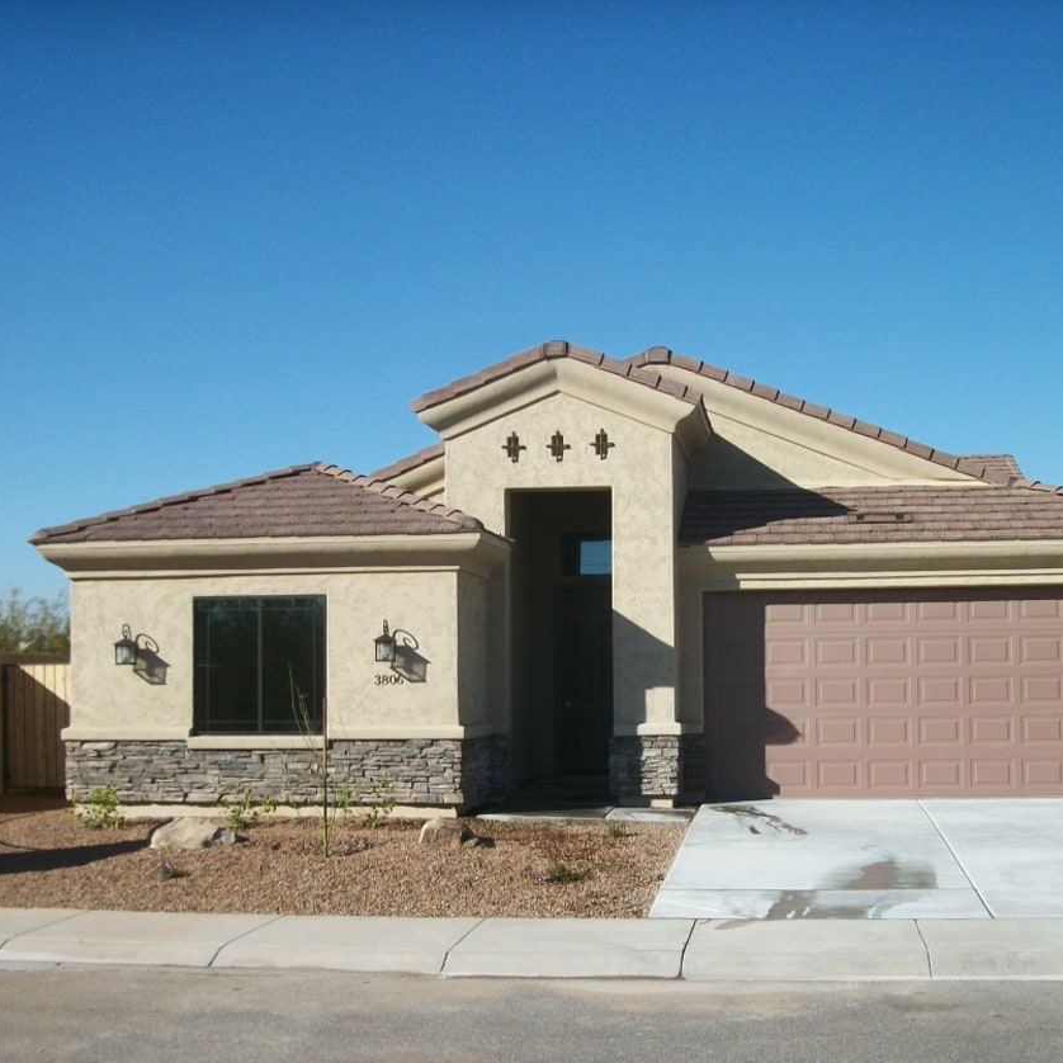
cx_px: 536
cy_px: 611
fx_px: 1563
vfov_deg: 37.5
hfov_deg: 37.6
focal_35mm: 45
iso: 80
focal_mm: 5.7
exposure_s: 1/200
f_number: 8.8
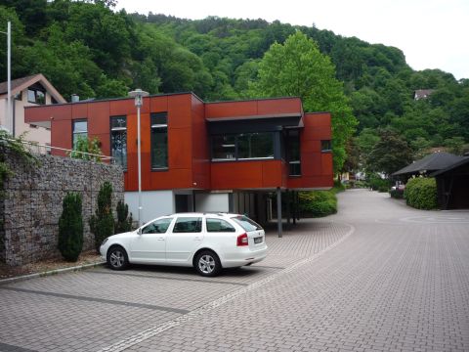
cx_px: 234
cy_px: 176
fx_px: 434
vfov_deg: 44.2
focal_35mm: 32
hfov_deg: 56.8
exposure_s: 1/200
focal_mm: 5.2
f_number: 4
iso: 100
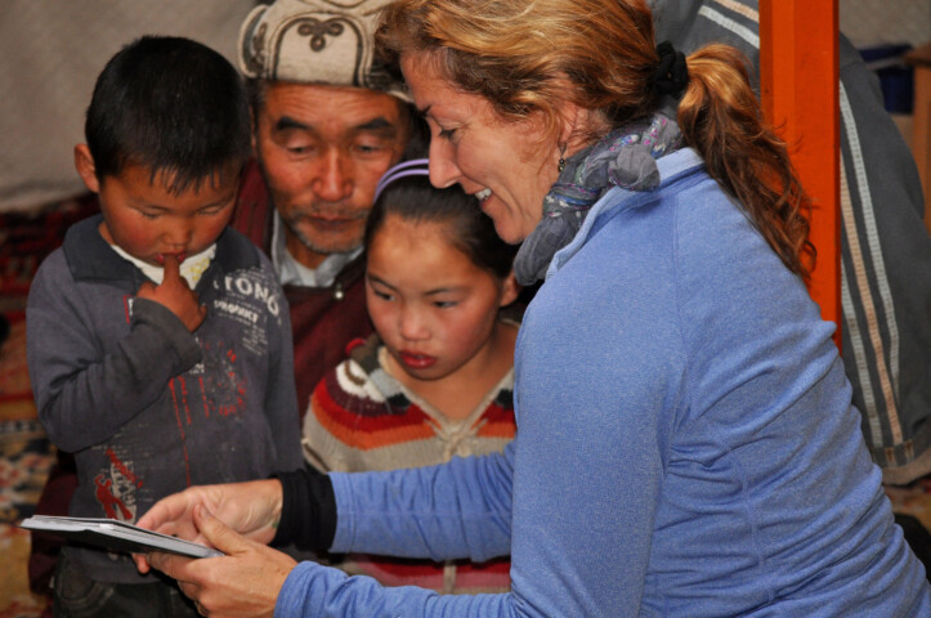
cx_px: 466
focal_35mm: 90
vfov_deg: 15.1
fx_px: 2324
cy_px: 309
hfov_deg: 22.6
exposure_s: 1/60
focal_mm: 60
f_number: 4.2
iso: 800
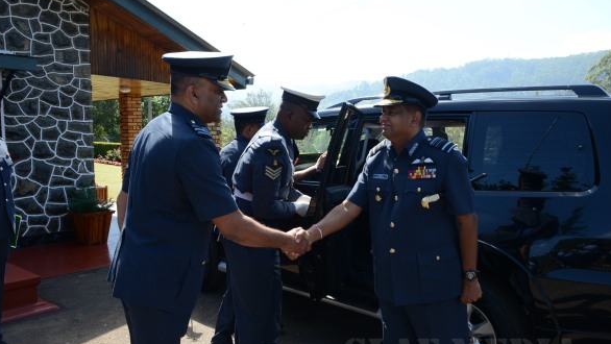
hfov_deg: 64.3
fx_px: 486
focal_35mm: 30
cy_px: 198
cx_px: 303
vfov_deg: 38.9
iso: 320
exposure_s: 1/160
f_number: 9
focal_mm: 28
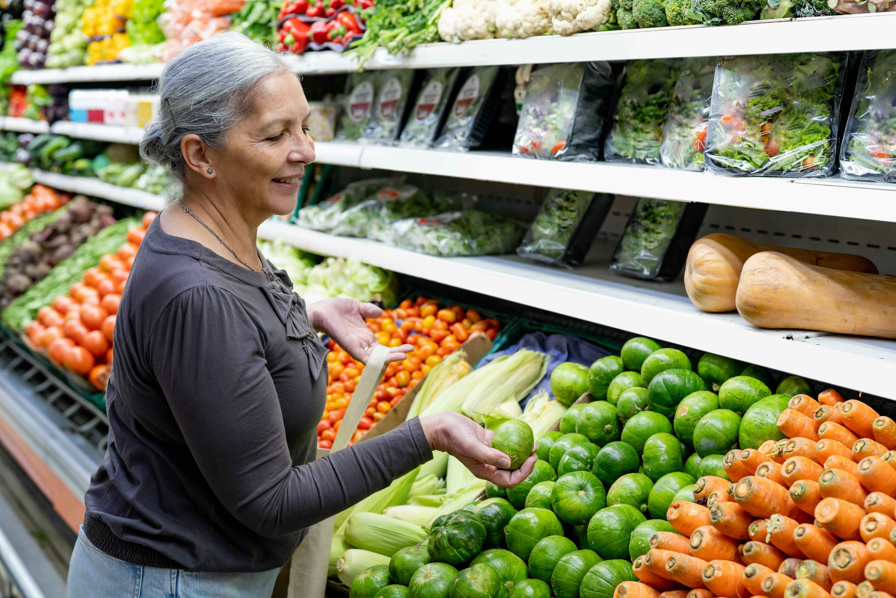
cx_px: 448
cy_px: 299
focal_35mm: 50
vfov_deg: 27.0
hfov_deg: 39.6
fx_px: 1245
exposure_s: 1/125
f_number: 2.8
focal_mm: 50
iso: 1250
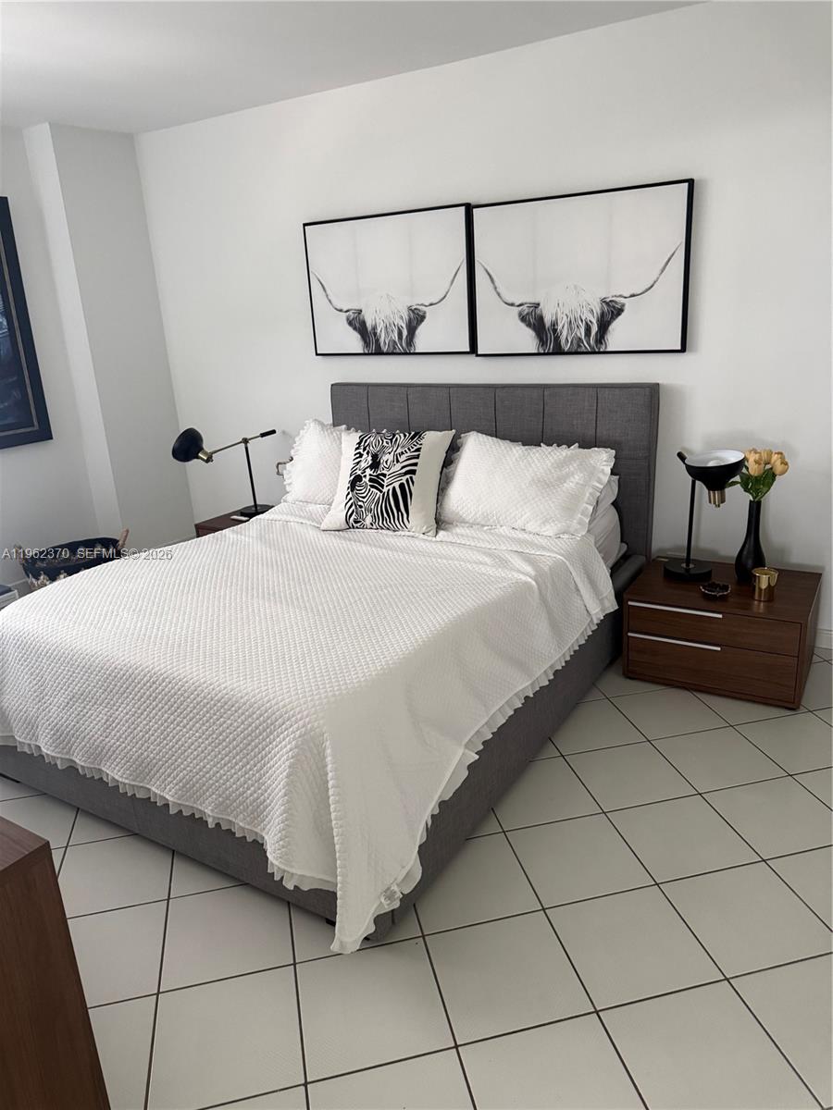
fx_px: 770
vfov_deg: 71.6
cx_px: 416
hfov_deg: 56.8
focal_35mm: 24
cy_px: 555
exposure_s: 1/60
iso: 500
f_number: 1.78
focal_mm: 6.76
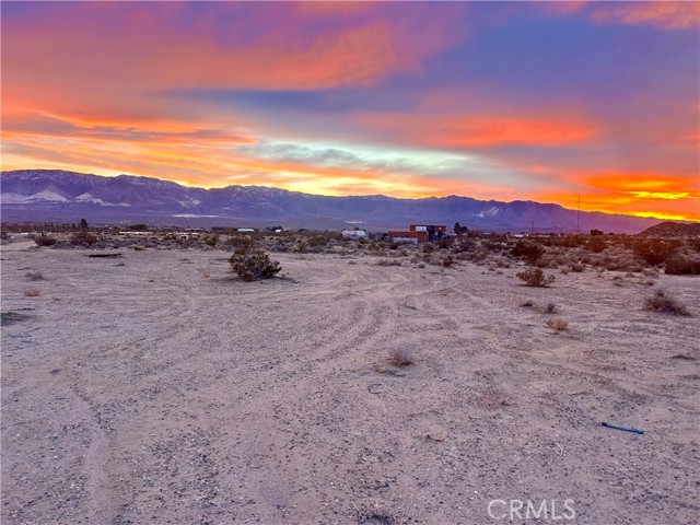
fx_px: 526
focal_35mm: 26
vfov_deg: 53.1
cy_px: 262
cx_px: 350
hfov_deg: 67.3
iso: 125
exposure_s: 1/60
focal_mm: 5.7
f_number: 1.5
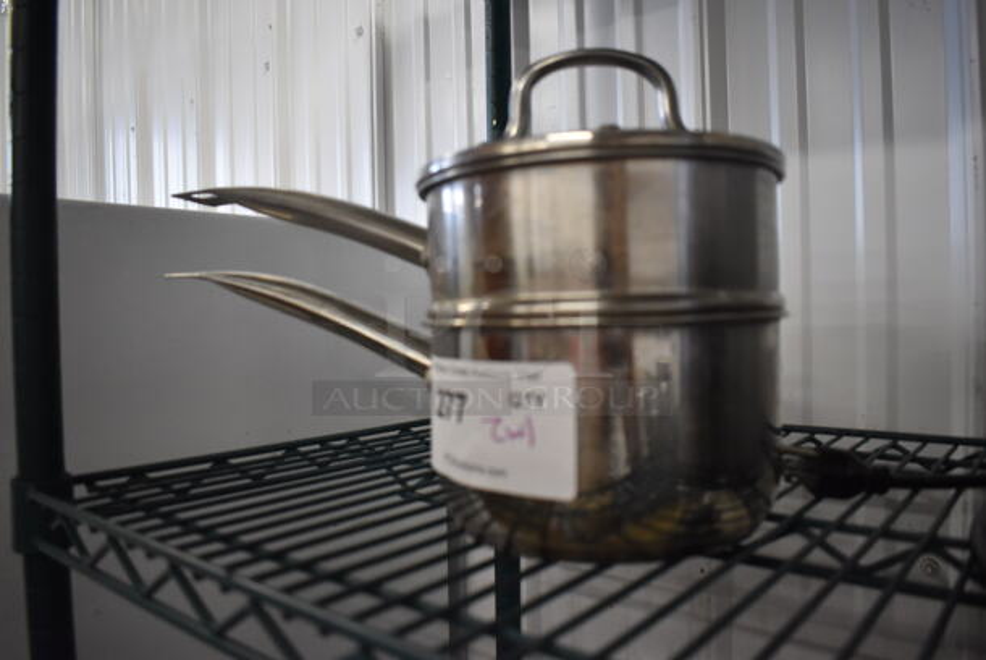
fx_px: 740
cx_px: 493
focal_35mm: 27
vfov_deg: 48.0
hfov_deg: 67.3
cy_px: 330
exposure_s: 1/125
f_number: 3.5
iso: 1400
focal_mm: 18
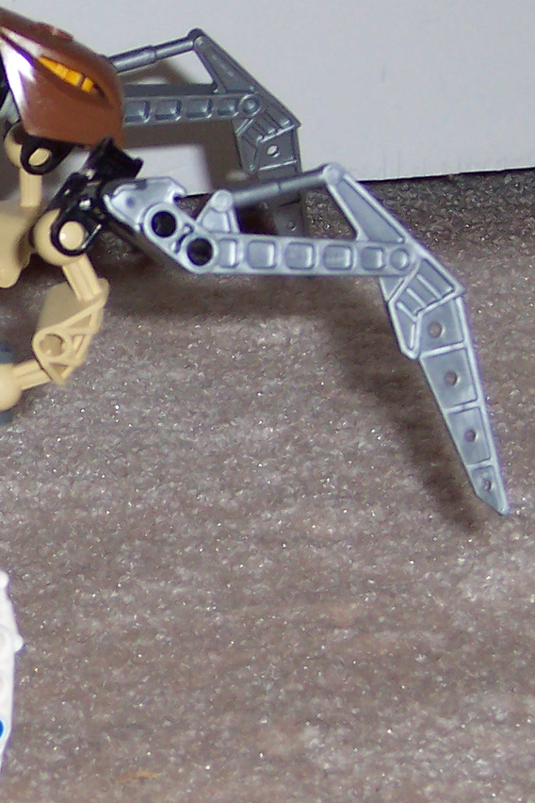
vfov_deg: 10.0
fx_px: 4592
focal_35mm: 206
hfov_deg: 6.6
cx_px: -239
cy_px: 365
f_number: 4
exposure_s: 1/90
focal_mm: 12.8
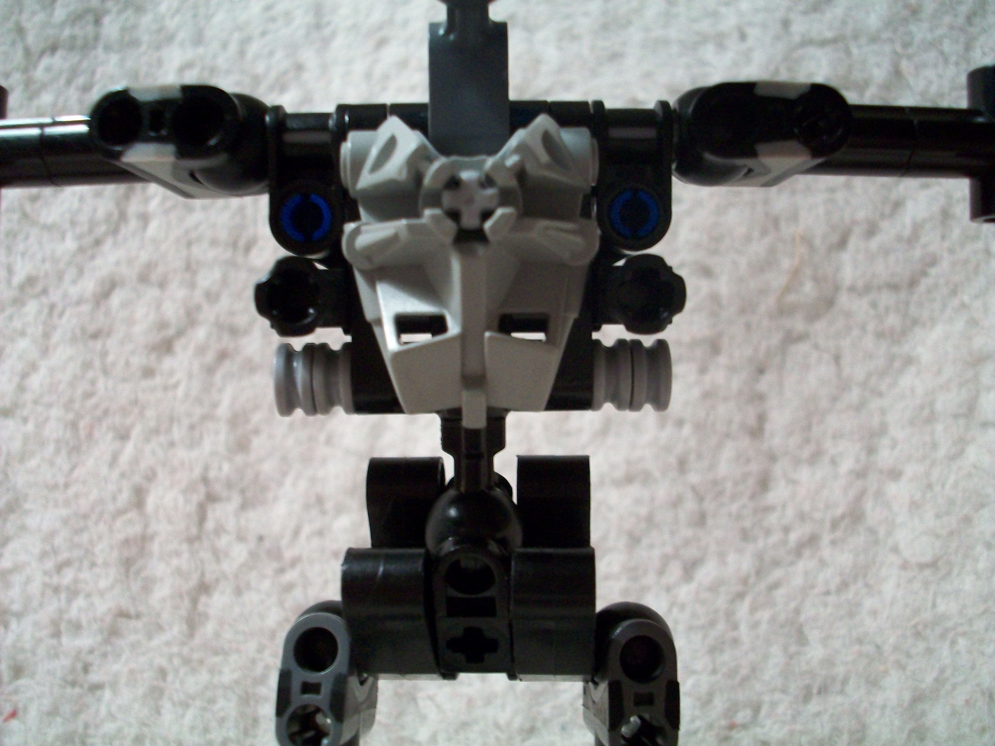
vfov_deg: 41.8
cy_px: 373
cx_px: 498
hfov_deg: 54.0
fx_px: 977
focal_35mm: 34
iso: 160
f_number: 2.8
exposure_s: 1/10
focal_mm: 5.7
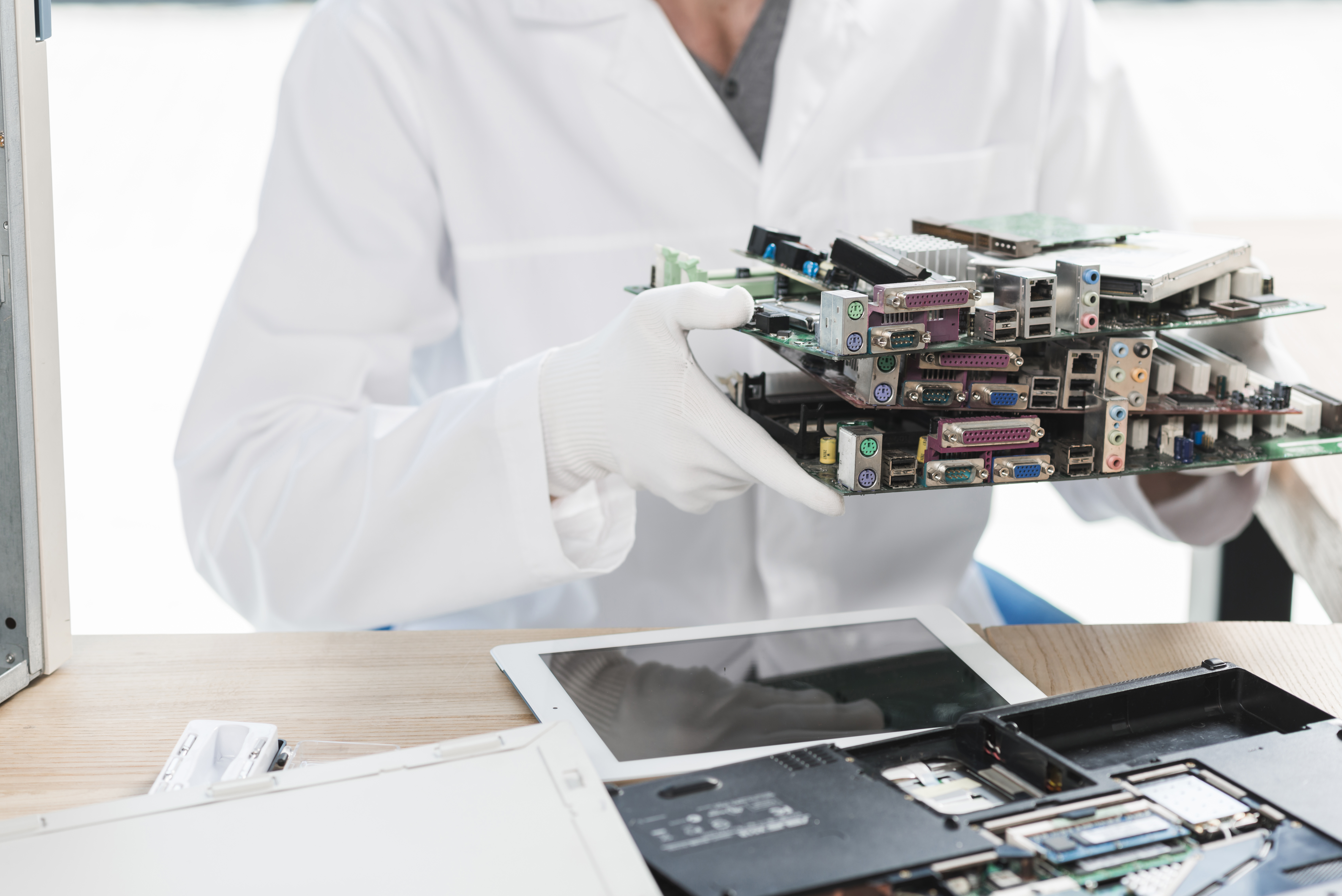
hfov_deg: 22.1
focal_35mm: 92
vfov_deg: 14.9
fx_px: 3430
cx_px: 676
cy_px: 451
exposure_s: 1/100
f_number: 4
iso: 160
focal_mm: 85
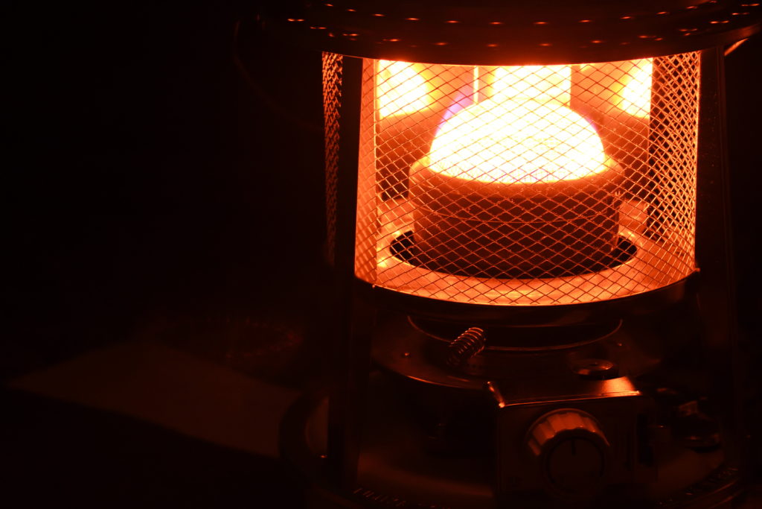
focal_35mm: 102
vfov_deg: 13.4
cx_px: 381
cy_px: 254
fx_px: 2159
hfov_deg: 20.0
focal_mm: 68
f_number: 5.6
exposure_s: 1.3
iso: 3200
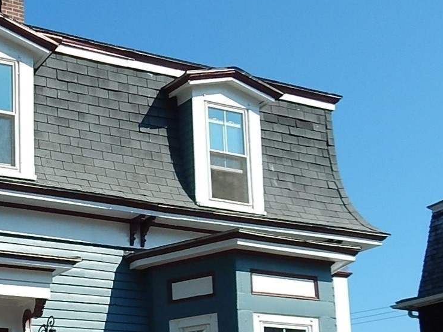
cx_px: -21
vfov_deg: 22.9
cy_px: 345
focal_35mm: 61
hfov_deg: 29.2
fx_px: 781
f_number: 6
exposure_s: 1/500
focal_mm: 4
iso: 125
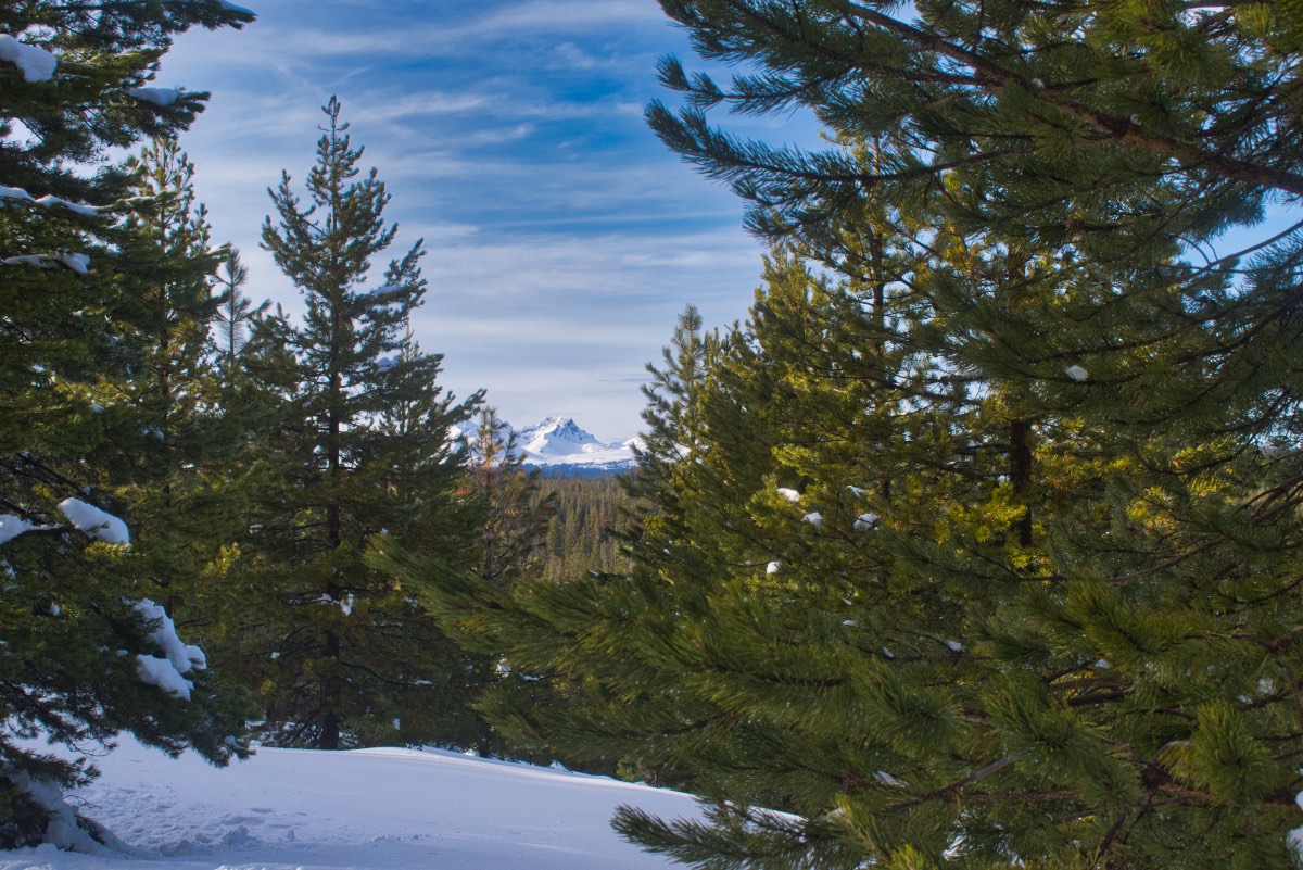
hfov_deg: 37.8
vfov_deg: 25.8
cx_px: 652
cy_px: 435
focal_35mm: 52
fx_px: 1901
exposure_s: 1/250
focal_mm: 35
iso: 400
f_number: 10
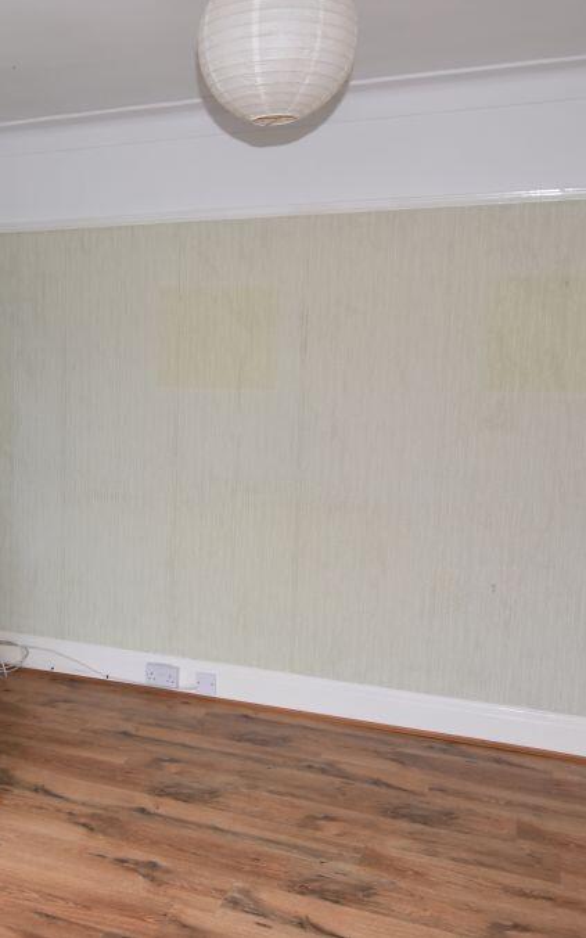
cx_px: 78
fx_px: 946
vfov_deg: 52.8
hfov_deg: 33.0
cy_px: 466
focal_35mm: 37
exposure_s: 1/100
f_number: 2.8
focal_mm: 16
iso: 400
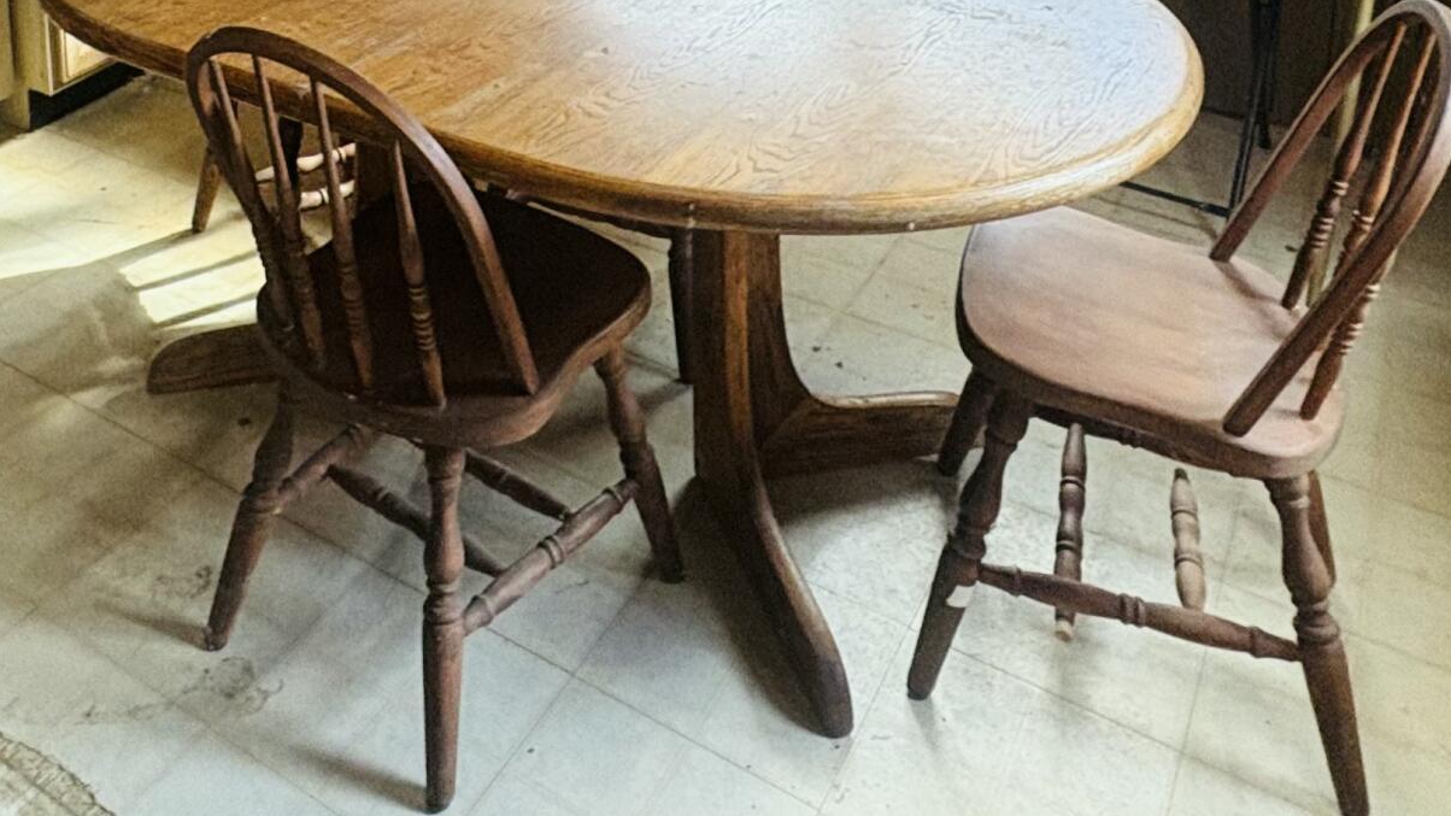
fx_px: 1462
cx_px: 437
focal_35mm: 38
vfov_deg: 26.0
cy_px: -284
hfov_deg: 51.4
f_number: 2.2
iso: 320
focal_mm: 2.22
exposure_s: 1/60
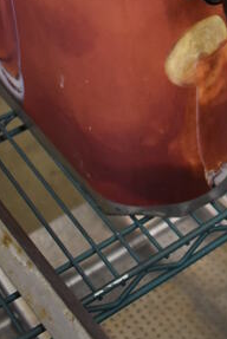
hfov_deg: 15.6
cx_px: 235
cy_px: -187
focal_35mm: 86
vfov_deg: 20.0
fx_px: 811
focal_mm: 18
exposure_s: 1/125
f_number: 3.5
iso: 1600
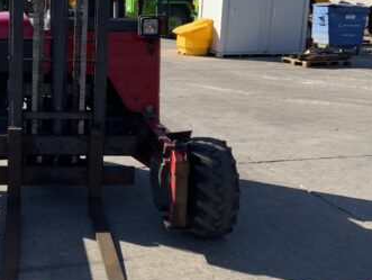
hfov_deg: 33.5
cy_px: 98
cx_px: 87
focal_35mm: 56
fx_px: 602
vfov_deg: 26.0
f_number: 1.8
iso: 16
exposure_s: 1/1451
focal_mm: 3
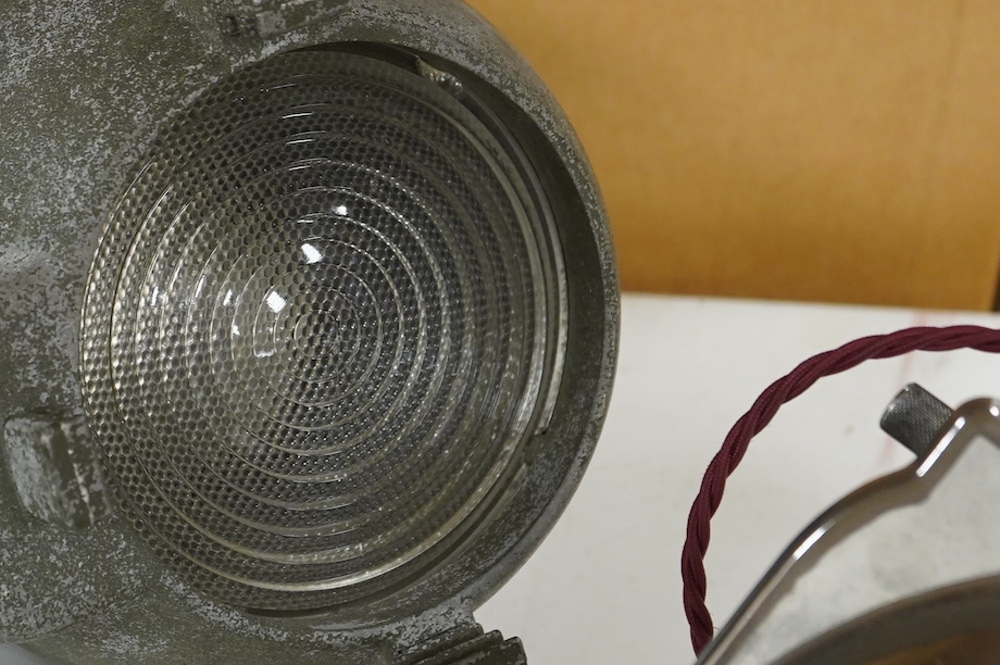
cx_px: 181
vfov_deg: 13.8
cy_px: 306
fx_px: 2748
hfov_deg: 20.4
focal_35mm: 99
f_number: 5
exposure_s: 1/125
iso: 3200
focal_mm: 53
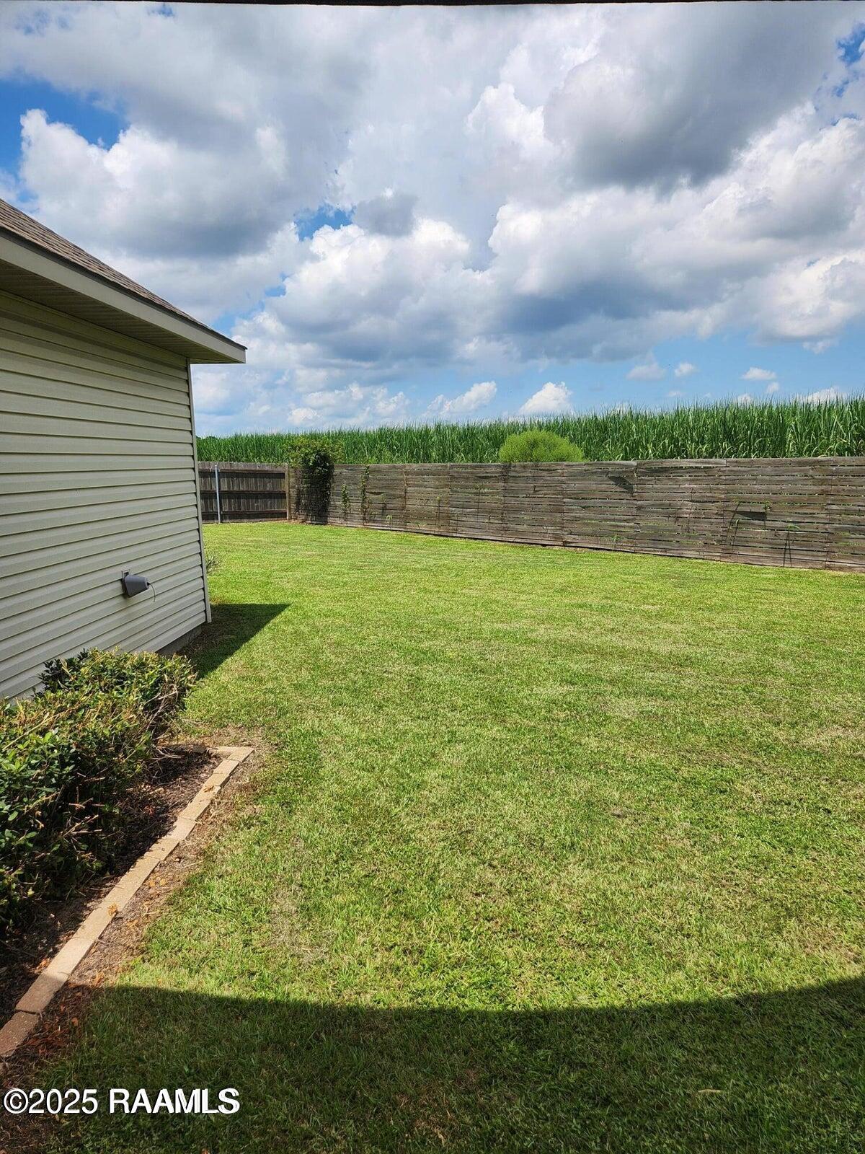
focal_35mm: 23
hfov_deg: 58.9
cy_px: 577
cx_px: 432
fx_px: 766
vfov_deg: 73.9
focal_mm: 5.4
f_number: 1.8
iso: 20
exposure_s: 1/2643
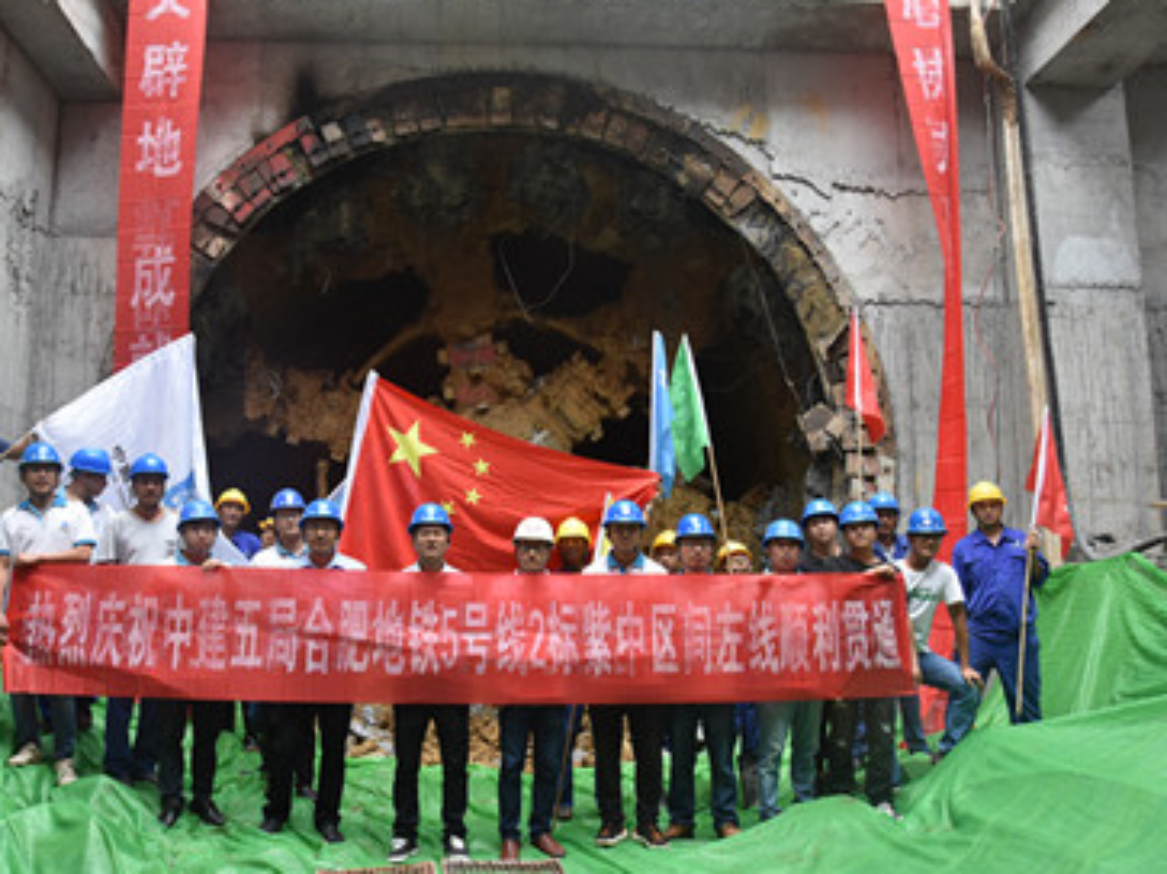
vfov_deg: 46.8
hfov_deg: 59.8
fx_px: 1011
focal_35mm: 30
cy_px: 432
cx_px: 505
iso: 800
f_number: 7.1
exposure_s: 1/200
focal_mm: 18
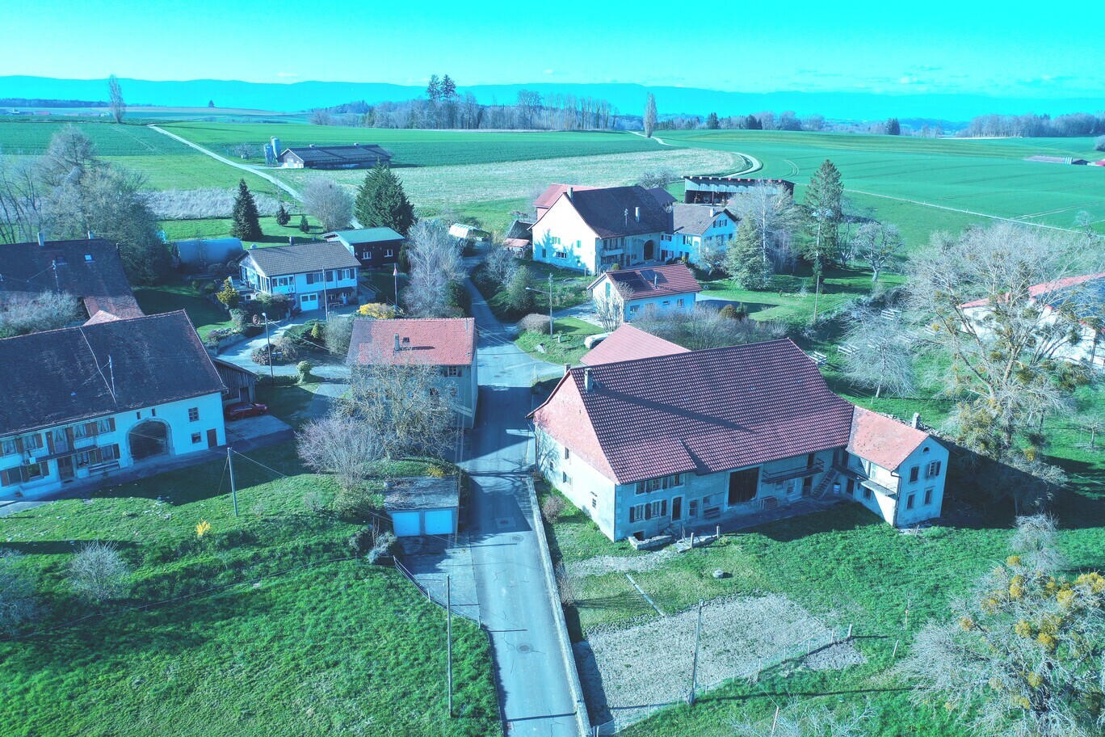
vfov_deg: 46.4
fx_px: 859
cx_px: 552
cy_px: 368
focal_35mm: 28
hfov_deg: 65.5
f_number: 2.8
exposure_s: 1/800
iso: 100
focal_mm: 10.26
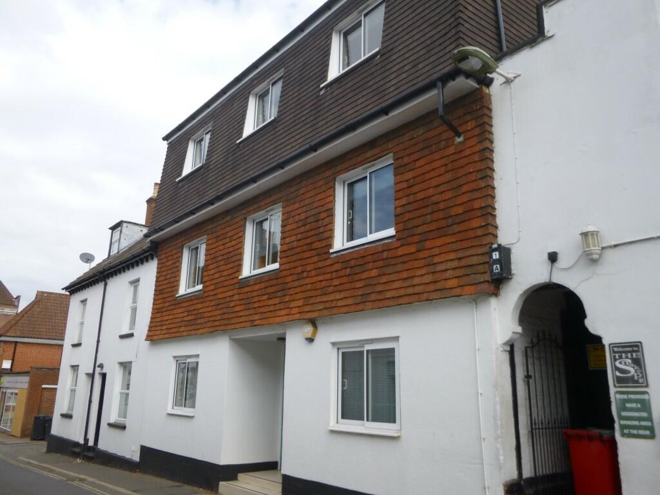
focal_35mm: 27
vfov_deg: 51.4
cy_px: 248
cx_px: 330
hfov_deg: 65.3
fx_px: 515
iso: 100
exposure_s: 1/640
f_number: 3.3
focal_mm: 4.9
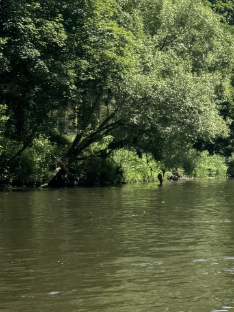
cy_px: 124
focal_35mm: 80
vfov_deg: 24.4
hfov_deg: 16.5
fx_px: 721
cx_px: 370
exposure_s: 1/3247
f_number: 1.8
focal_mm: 6.8
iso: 80
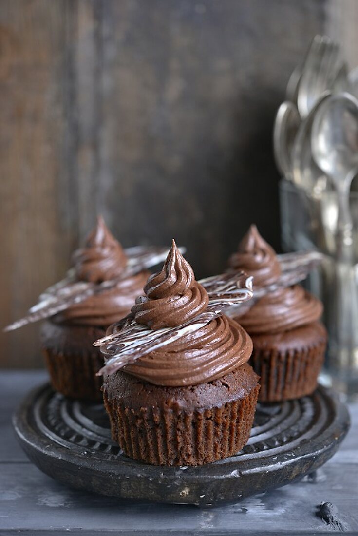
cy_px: 268
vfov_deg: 33.4
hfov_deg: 22.7
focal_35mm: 60
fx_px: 894
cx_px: 179
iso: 640
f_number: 4.5
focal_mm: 60
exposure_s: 1/40
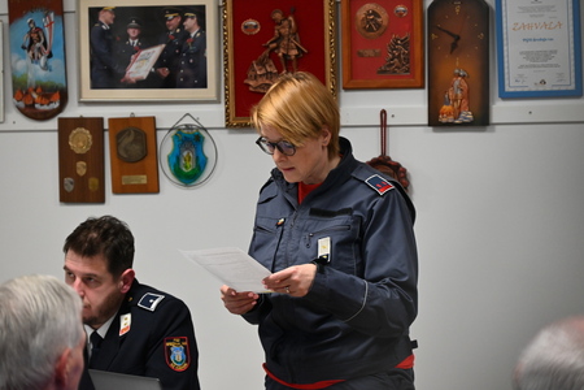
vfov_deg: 8.6
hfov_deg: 12.8
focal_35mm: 160
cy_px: 195
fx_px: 2595
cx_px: 292
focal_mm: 160
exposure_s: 1/160
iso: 3200
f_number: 6.3
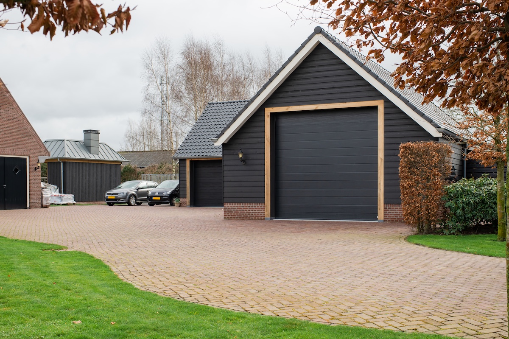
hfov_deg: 46.4
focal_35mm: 42
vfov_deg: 31.9
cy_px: 170
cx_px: 254
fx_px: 594
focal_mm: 35
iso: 200
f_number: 8
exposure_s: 1/160
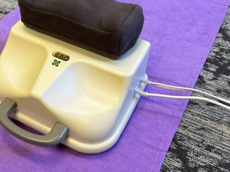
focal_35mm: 41
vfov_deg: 35.2
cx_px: 66
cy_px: 83
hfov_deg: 44.7
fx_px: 273
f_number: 1.78
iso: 200
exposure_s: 1/120
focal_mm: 6.86
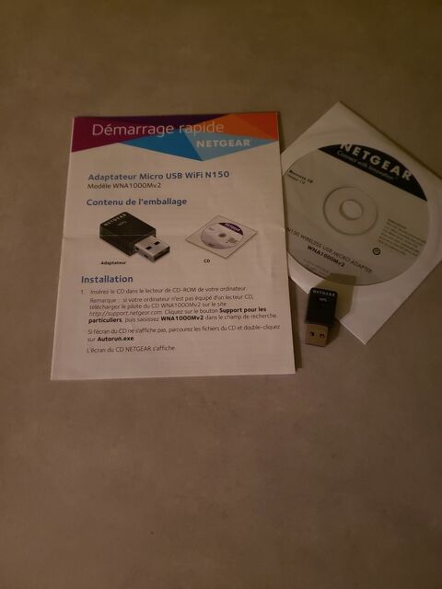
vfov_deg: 67.3
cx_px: 221
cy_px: 294
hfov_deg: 53.1
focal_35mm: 26
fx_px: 443
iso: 500
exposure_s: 1/10
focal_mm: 4.3
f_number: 1.5
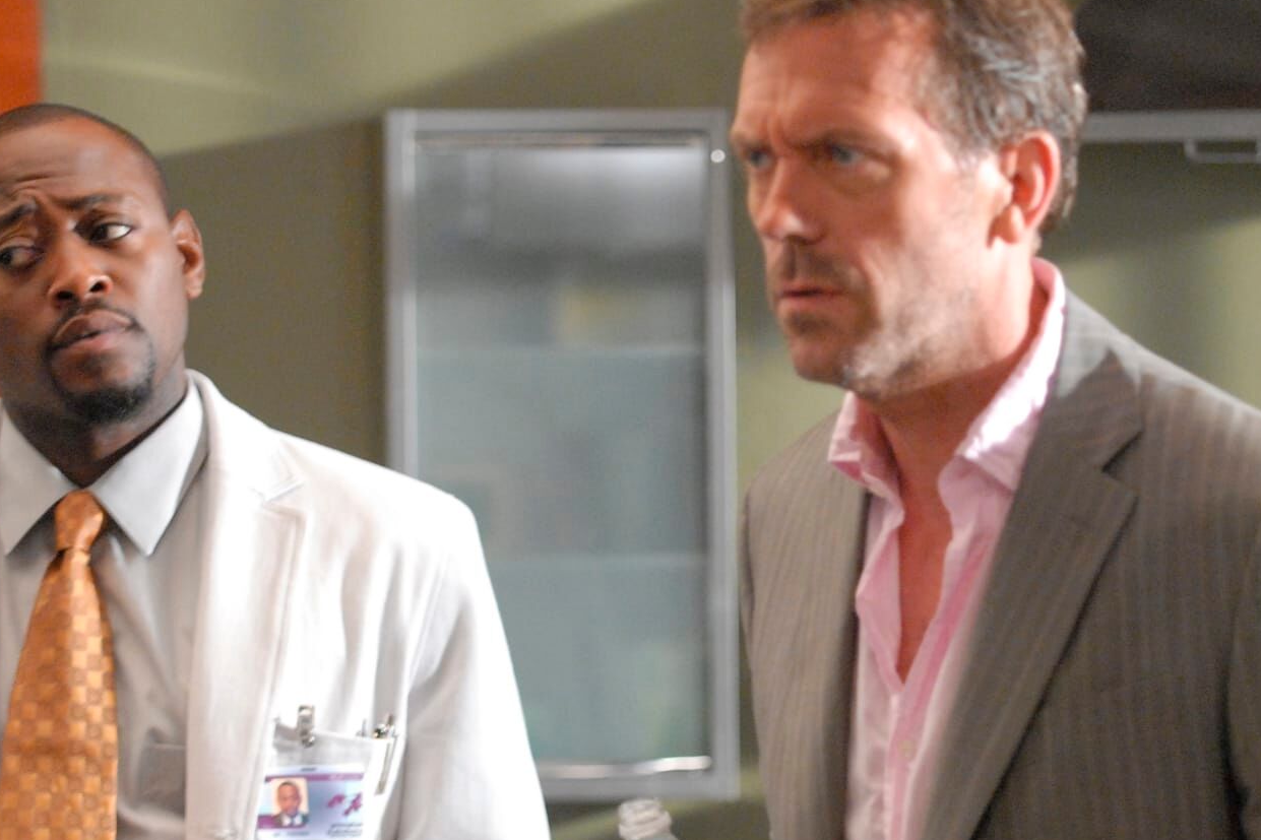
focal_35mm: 237
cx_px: 670
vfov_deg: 5.8
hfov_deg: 8.7
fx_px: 8300
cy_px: 483
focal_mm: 102
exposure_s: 1/125
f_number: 2.8
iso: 1600
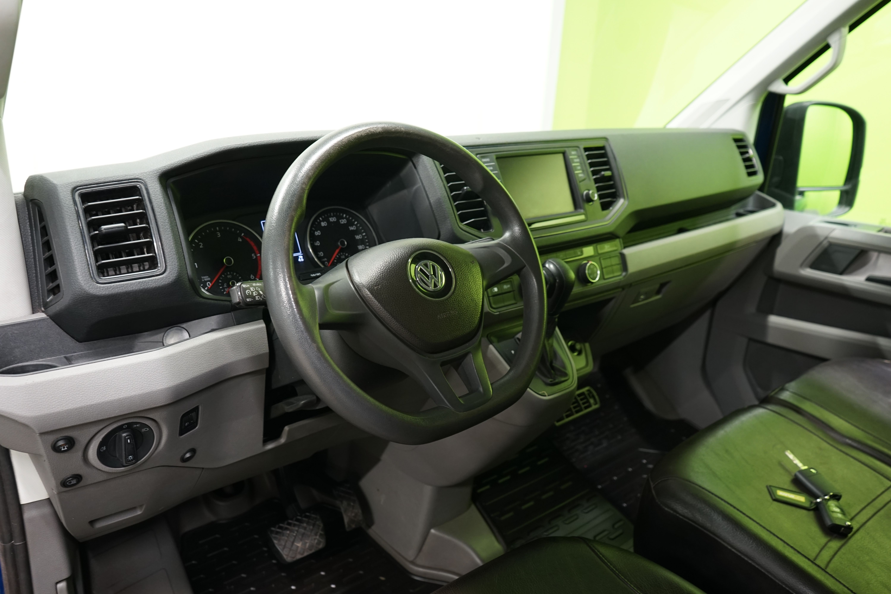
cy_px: 297
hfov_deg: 63.7
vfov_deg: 45.0
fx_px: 718
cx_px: 446
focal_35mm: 29
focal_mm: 29
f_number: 5
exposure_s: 1/8
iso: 800
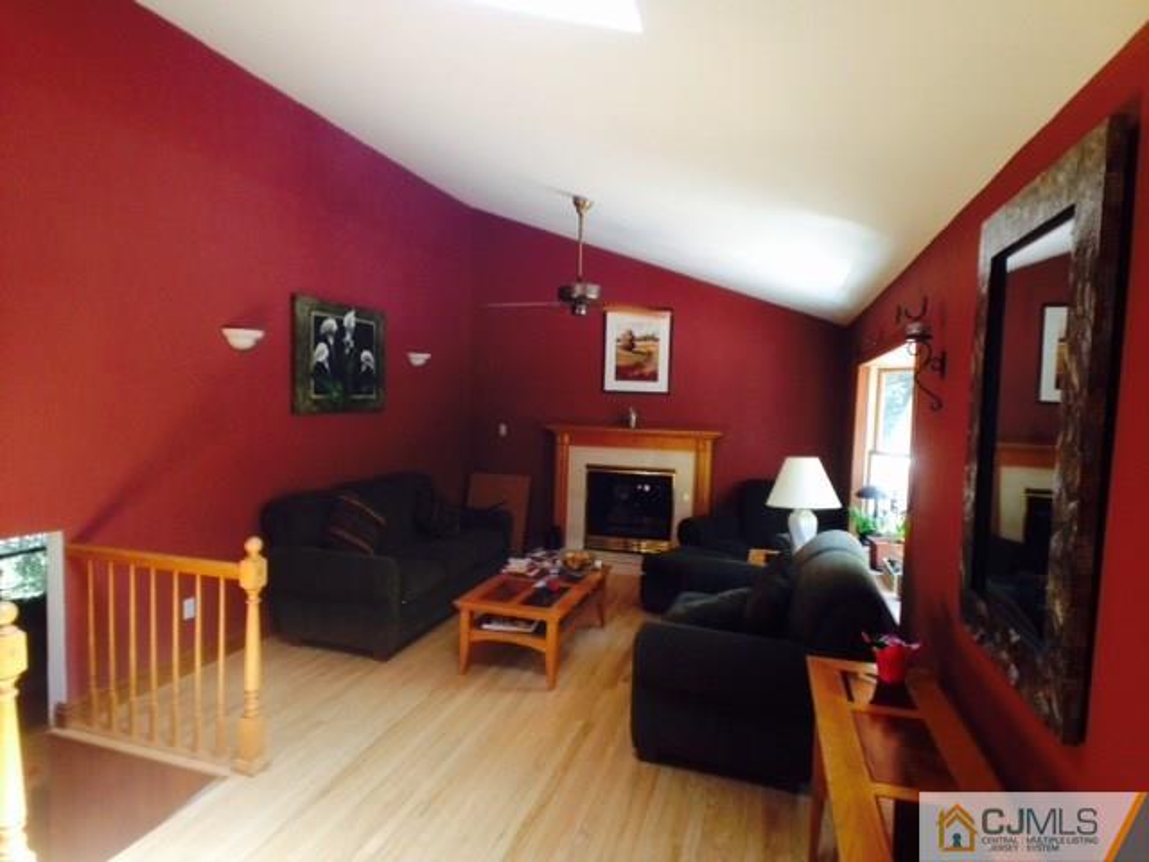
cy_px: 431
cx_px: 574
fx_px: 1095
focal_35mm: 33
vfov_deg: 42.9
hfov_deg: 55.4
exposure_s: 1/20
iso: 64
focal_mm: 4.12
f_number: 2.4
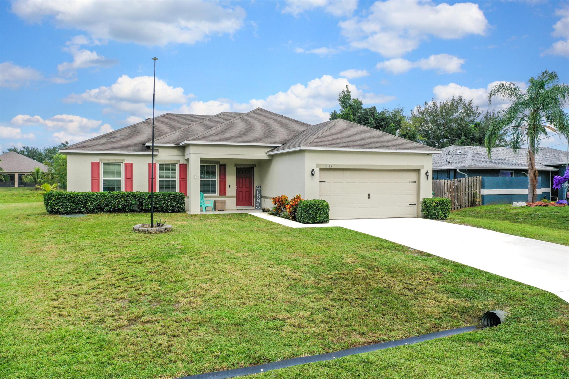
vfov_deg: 46.4
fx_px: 442
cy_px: 190
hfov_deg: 65.5
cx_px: 284
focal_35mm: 28
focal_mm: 10.26
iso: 100
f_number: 5
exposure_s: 1/200
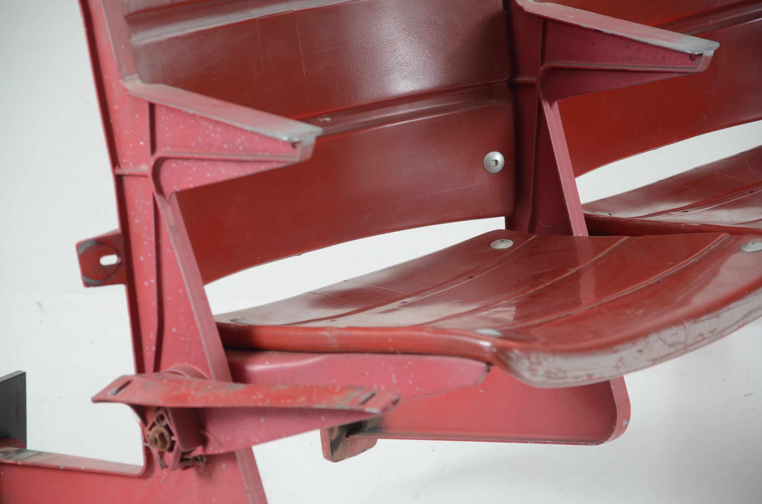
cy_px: 252
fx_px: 3327
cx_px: 381
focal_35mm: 158
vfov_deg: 8.7
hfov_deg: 13.1
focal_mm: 105
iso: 125
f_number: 5.6
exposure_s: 1/80
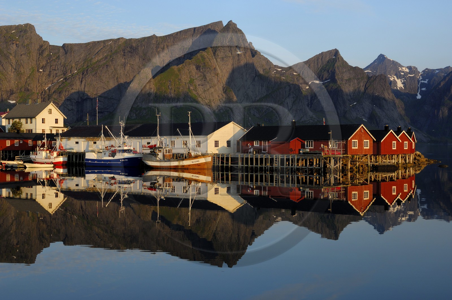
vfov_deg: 23.7
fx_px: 715
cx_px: 226
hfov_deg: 35.1
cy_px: 150
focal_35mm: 57
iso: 100
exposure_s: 1/160
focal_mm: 38
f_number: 6.7
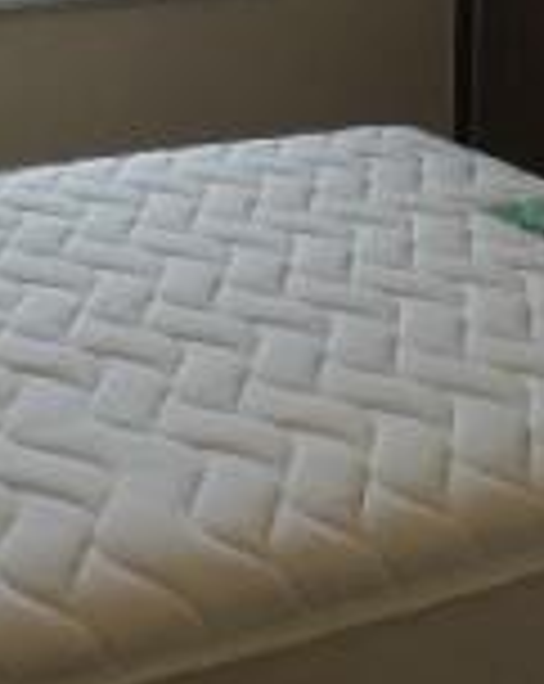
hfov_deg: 17.0
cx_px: 290
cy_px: -119
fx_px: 1817
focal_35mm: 90
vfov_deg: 20.1
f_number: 3
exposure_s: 1/30
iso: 180
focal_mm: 4.3
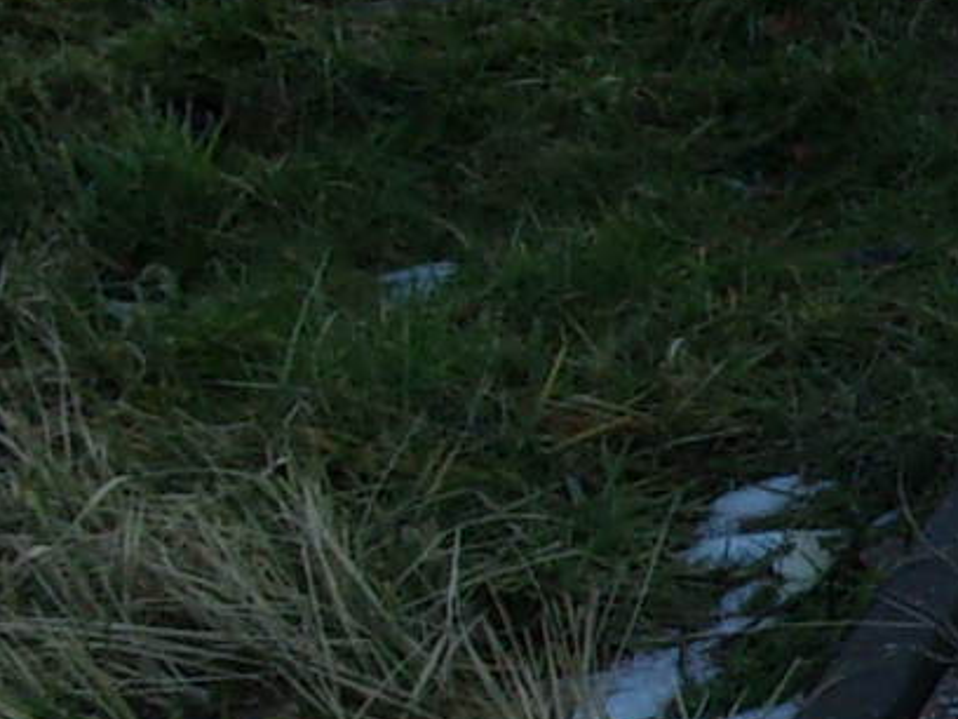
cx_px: 2325
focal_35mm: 178
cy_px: 651
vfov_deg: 8.3
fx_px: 4926
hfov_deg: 9.8
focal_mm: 5.1
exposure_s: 1/50
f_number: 10.8
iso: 80
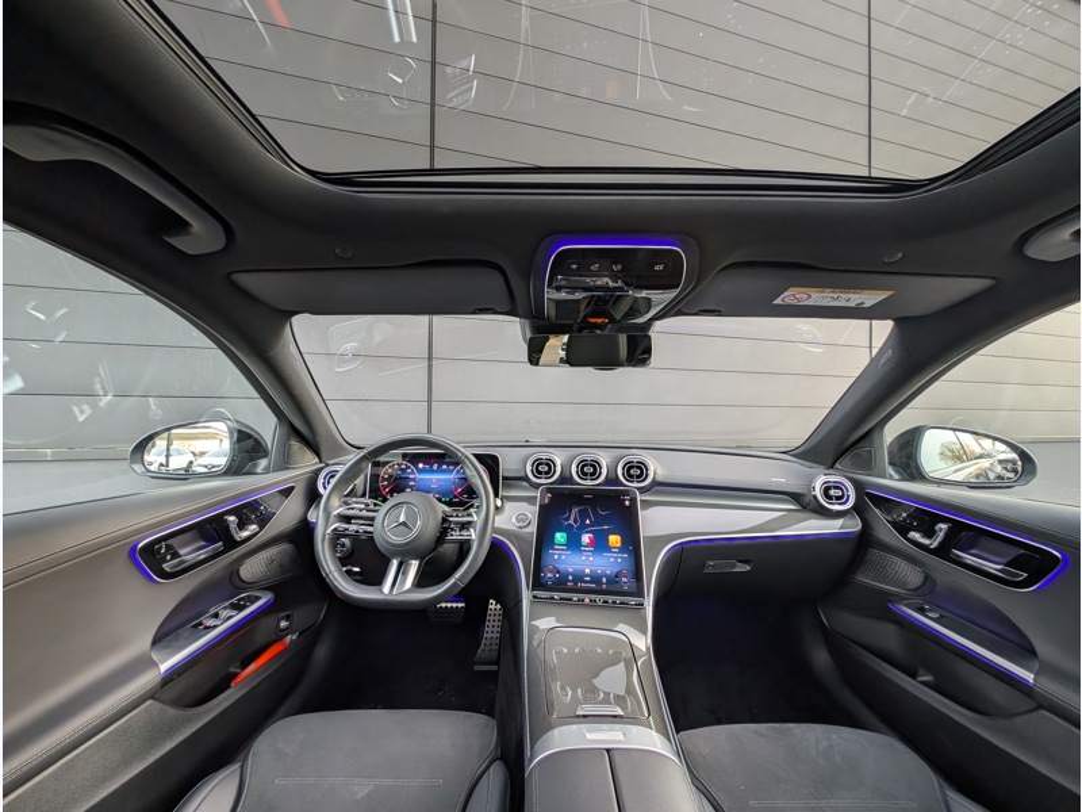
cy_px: 406
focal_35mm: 12
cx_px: 541
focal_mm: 2.23
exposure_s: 1/52.7
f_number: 1.95
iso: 86
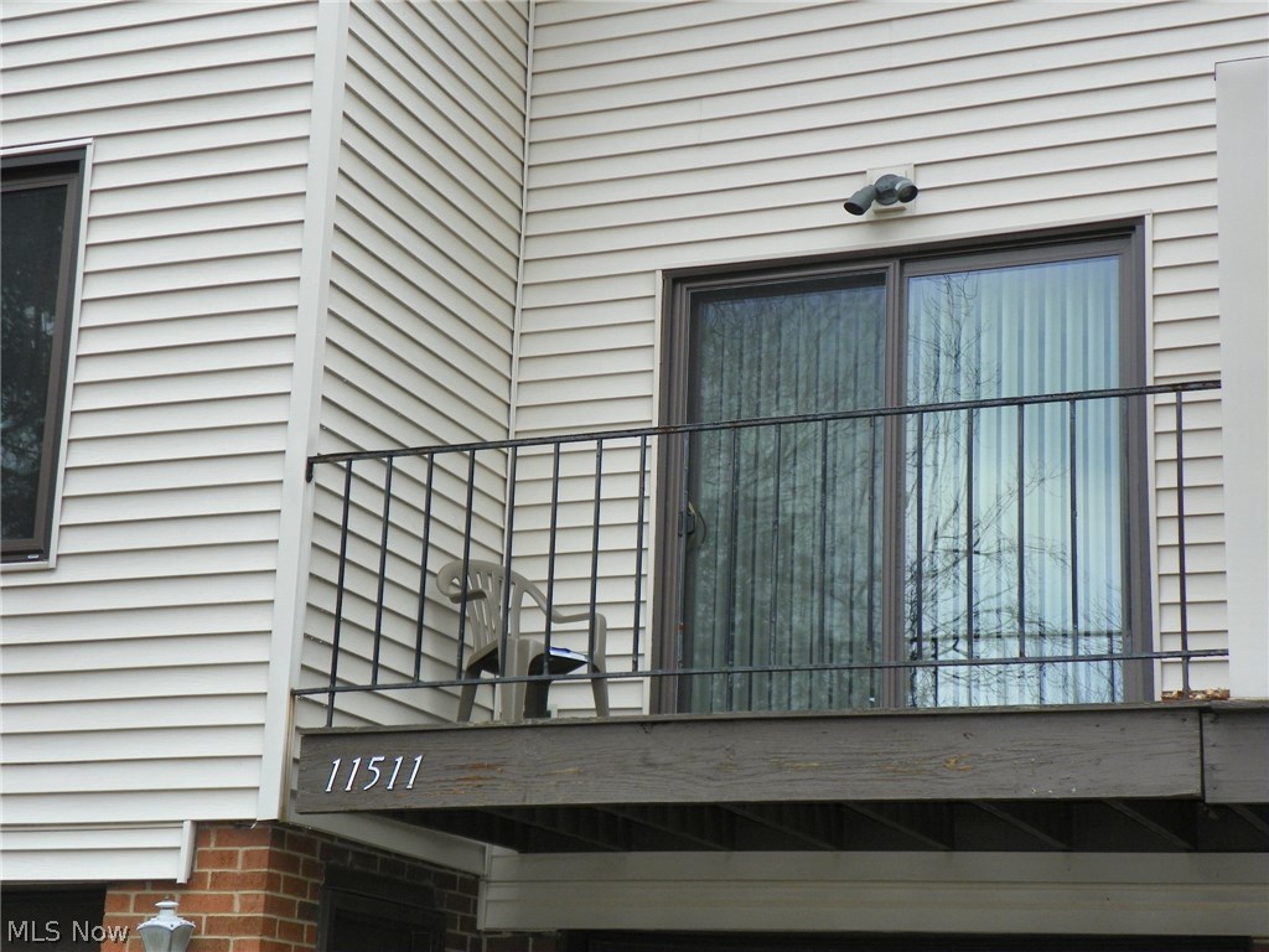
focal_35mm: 71
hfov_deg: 27.4
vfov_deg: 20.7
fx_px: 2603
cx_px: 634
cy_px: 476
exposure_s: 1/100
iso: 64
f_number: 3.5
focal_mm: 12.6
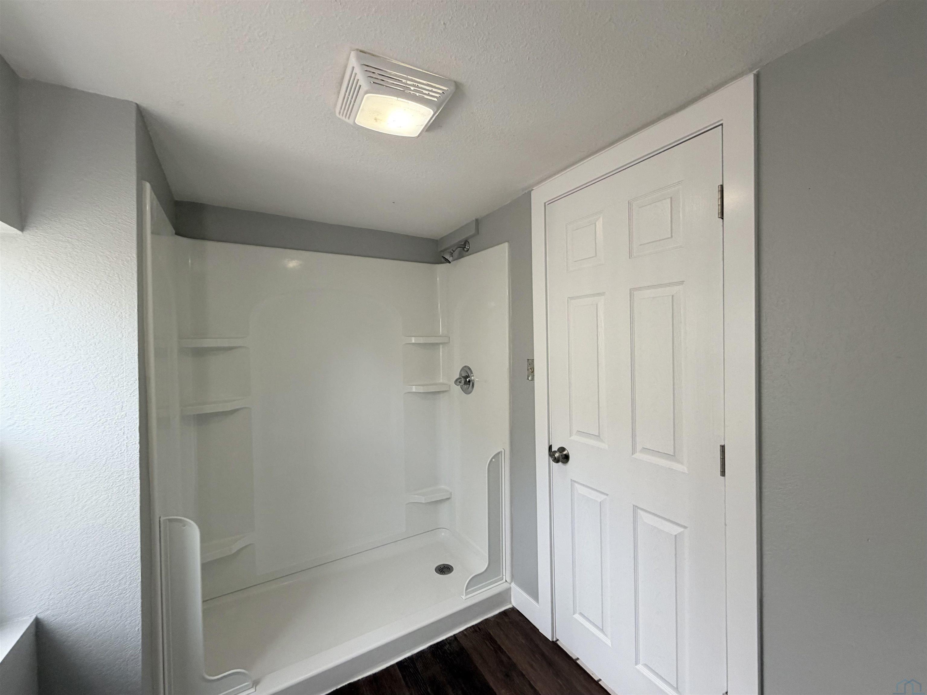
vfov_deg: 85.7
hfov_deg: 102.1
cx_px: 464
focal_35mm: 14
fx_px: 375
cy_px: 348
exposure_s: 1/120
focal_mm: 2.22
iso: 200
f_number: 2.2
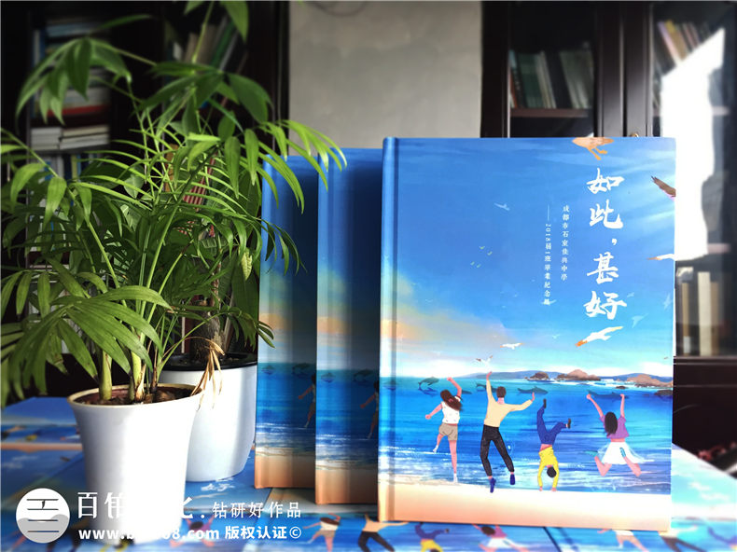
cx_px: 368
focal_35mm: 29
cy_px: 276
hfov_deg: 61.7
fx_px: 617
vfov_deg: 48.2
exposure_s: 1/33
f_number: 2.2
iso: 40
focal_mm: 4.15
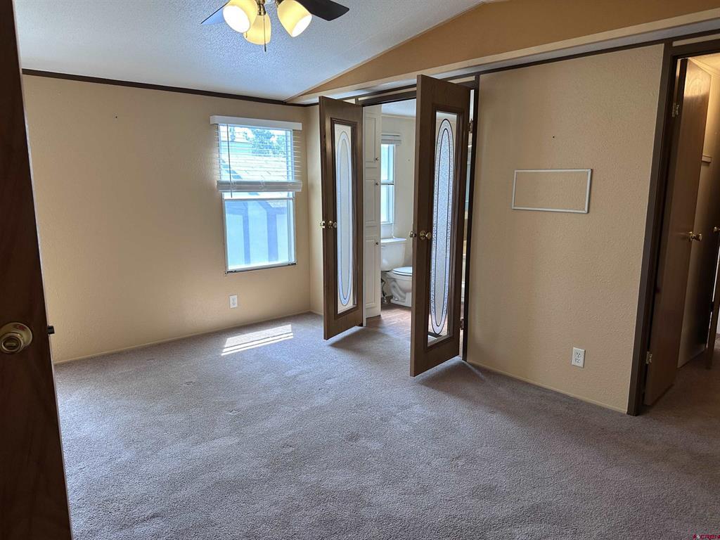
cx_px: 360
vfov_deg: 56.8
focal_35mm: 24
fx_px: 499
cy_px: 270
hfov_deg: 71.6
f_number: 1.78
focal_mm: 6.86
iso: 100
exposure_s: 1/166
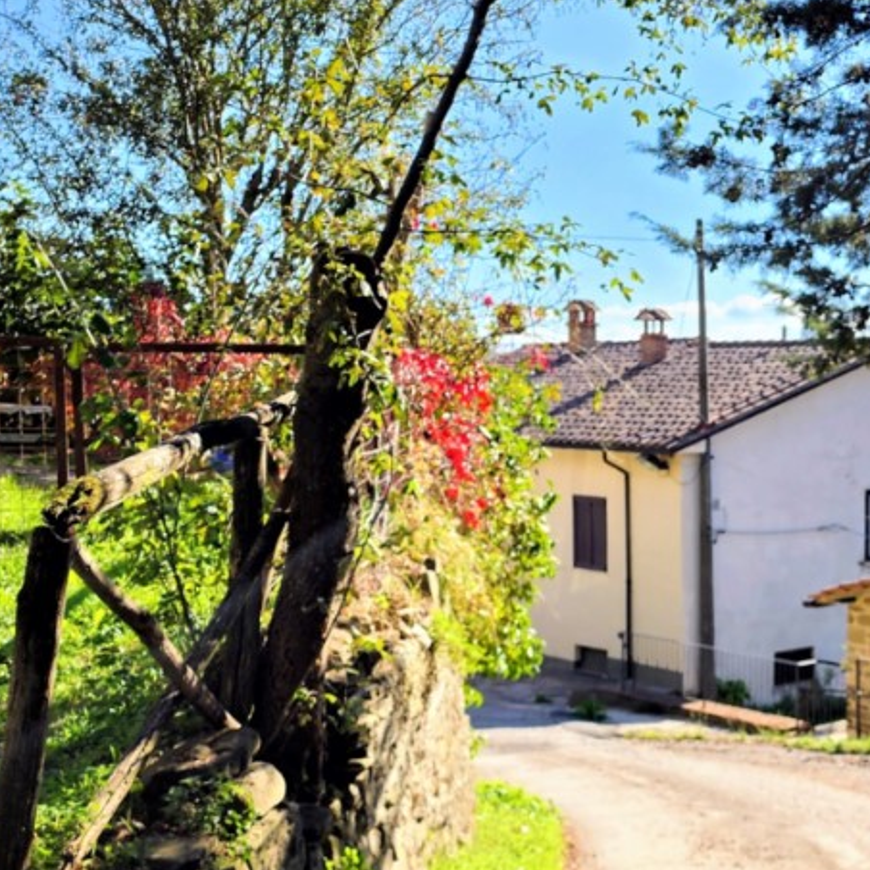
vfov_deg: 31.5
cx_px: 793
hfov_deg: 30.2
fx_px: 1535
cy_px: 550
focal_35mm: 54
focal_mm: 6.4
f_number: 1.8
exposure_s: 1/348
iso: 12
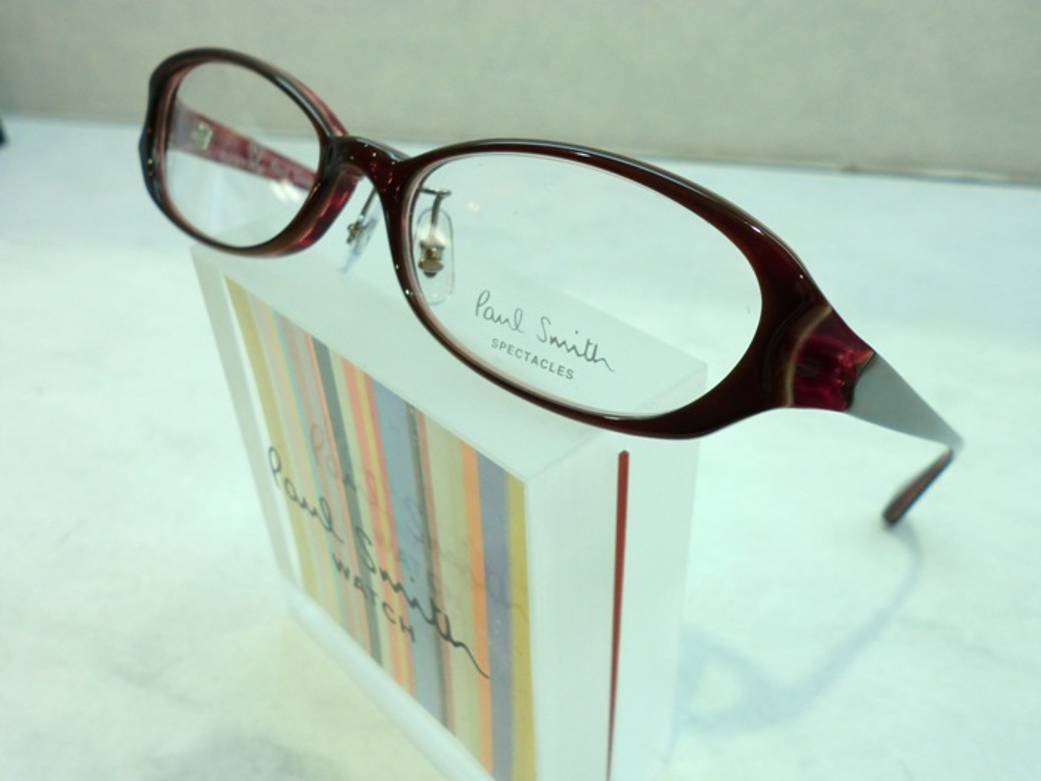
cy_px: 390
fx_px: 962
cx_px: 520
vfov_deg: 44.2
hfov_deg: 56.8
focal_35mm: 32
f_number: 3.5
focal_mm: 5.8
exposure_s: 1/60
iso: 100
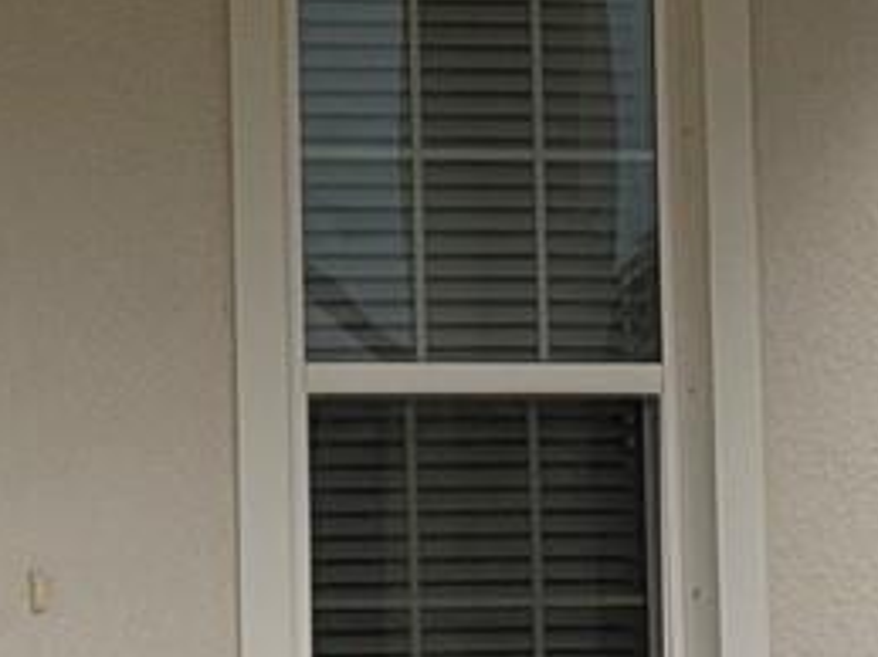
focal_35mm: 297
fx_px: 7530
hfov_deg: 6.6
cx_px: -125
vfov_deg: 5.0
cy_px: -312
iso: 64
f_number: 1.78
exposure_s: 1/4878
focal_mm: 6.76
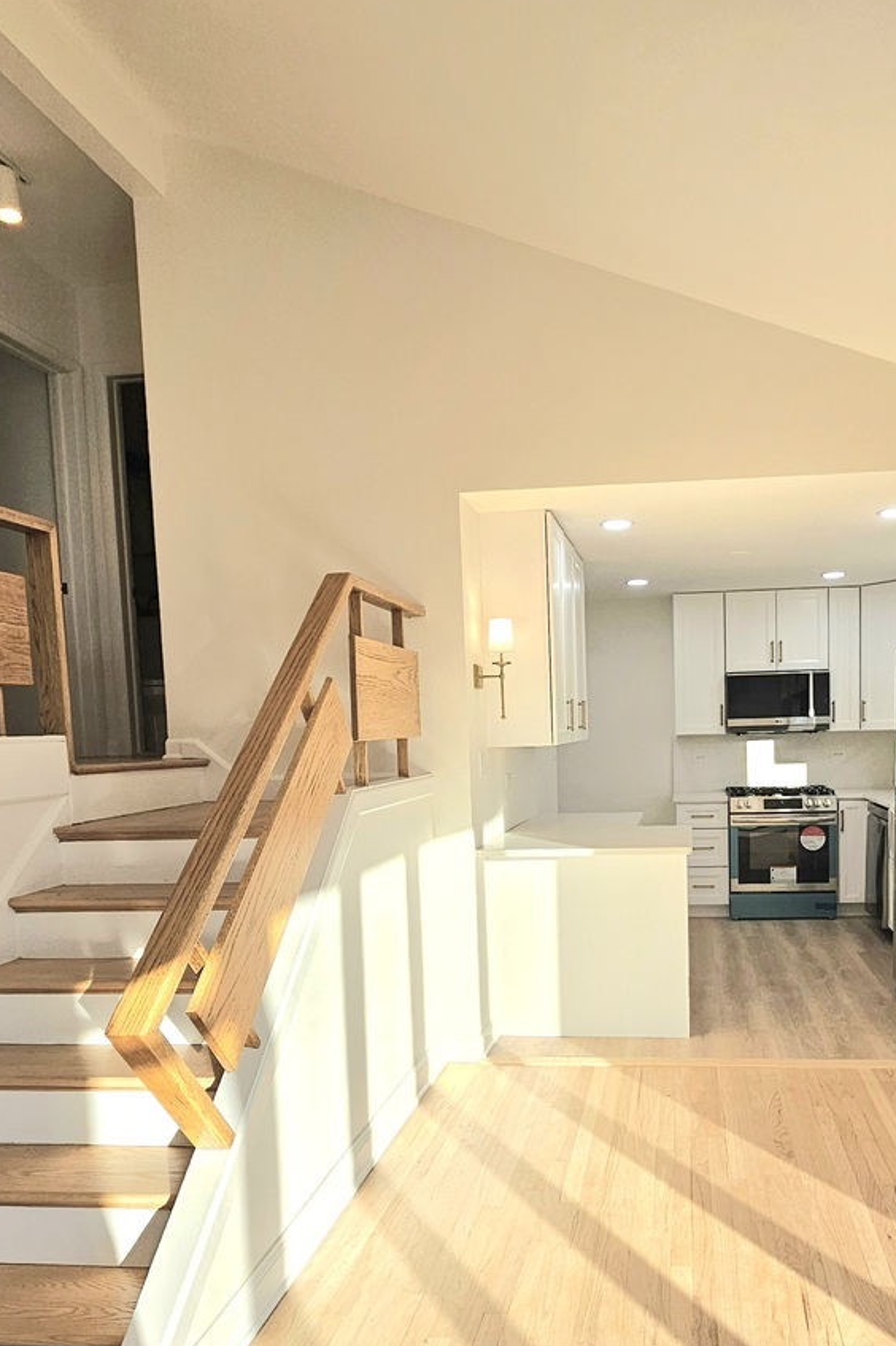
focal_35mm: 23
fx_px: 859
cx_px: 607
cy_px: 812
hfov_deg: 53.8
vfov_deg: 75.2
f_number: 2.2
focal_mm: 2.2
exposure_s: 1/385
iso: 50
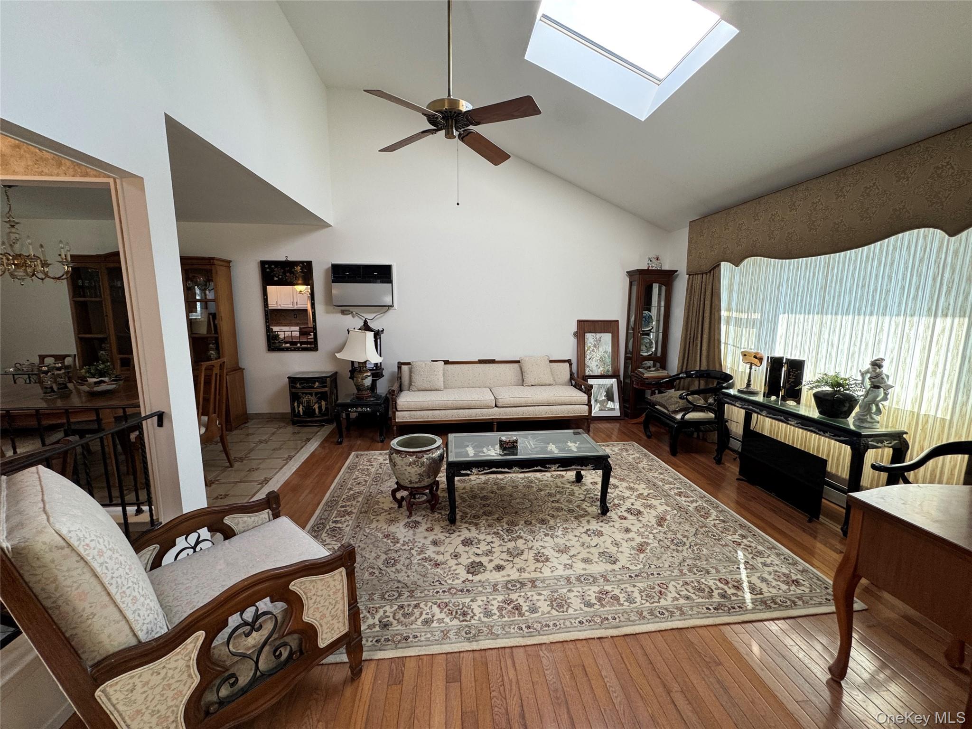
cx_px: 486
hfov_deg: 102.1
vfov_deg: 85.7
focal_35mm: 14
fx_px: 393
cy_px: 364
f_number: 2.2
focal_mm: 2.22
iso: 125
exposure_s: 1/120
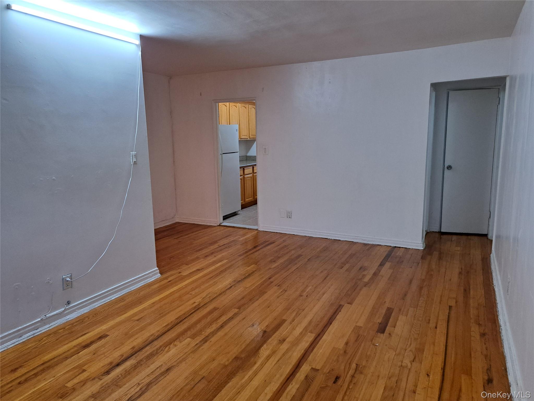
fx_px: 370
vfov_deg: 56.8
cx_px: 267
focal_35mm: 24
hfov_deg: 71.6
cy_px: 200
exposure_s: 1/60
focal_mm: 5.23
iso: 160
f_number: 1.8
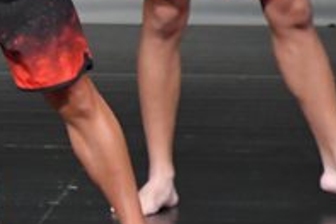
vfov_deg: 0.9
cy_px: -50
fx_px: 13755
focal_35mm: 1475
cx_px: -277
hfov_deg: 1.4
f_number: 5.6
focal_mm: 250
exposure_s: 1/400
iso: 4000
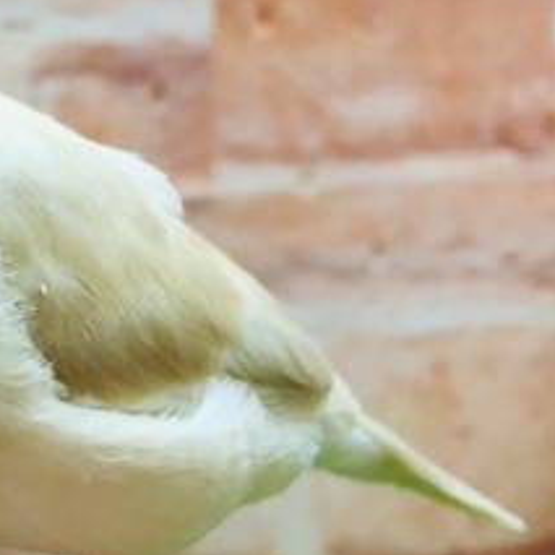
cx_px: -65
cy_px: 154
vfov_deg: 22.3
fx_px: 1397
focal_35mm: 77
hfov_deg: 21.3
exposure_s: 1/30
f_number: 2.2
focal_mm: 4.15
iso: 64
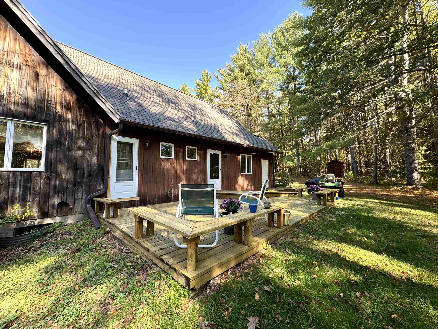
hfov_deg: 102.1
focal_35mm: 14
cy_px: 164
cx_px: 219
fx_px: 177
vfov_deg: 85.7
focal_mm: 2.22
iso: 40
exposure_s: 1/104
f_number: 2.2
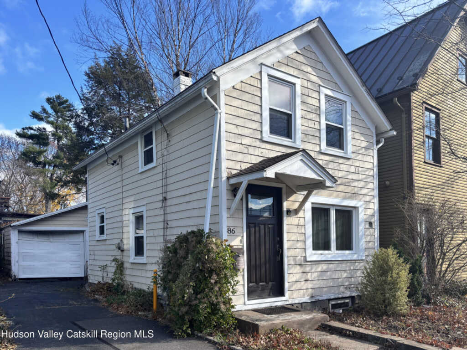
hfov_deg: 67.3
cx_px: 234
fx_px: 351
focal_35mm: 26
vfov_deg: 53.1
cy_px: 175
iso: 50
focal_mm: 5.96
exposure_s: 1/1477
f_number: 1.6
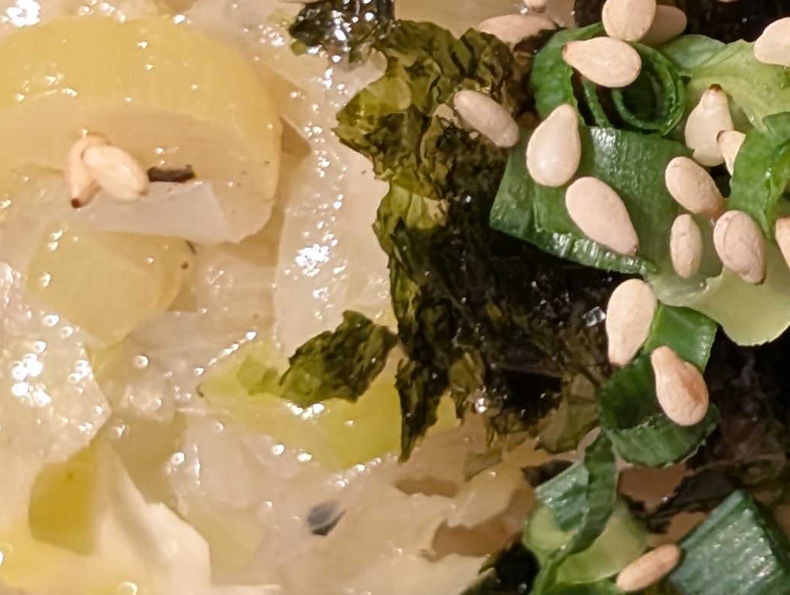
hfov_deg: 10.2
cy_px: 137
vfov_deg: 7.7
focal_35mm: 193
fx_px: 4411
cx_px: 634
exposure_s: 1/60
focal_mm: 6.9
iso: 235
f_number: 1.68
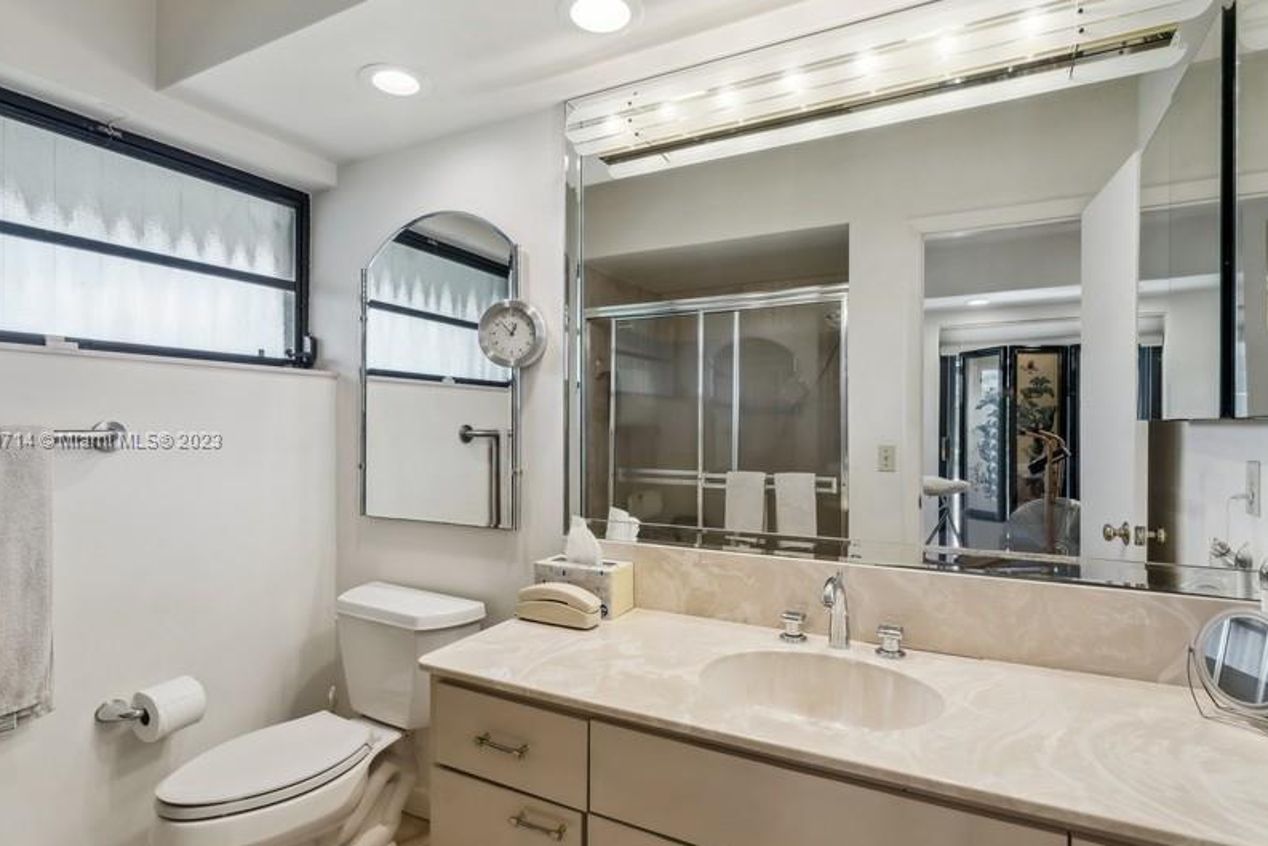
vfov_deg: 68.0
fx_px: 627
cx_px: 647
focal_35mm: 18
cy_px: 441
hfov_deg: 90.6
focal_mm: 15.7
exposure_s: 1/30
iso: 250
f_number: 9
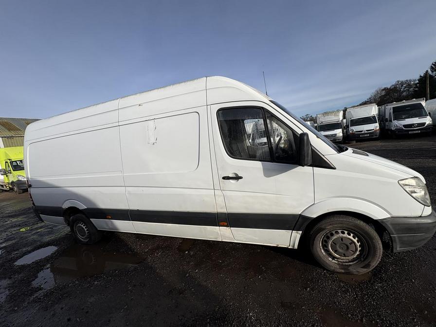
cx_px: 218
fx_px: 176
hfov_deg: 102.1
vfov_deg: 85.7
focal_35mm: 14
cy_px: 164
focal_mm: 2.22
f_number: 2.2
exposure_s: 1/3106
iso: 50
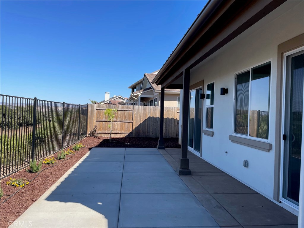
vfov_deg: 53.1
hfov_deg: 67.3
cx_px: 152
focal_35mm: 26
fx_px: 228
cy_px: 114
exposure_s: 1/2304
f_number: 1.6
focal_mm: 4.2
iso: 32
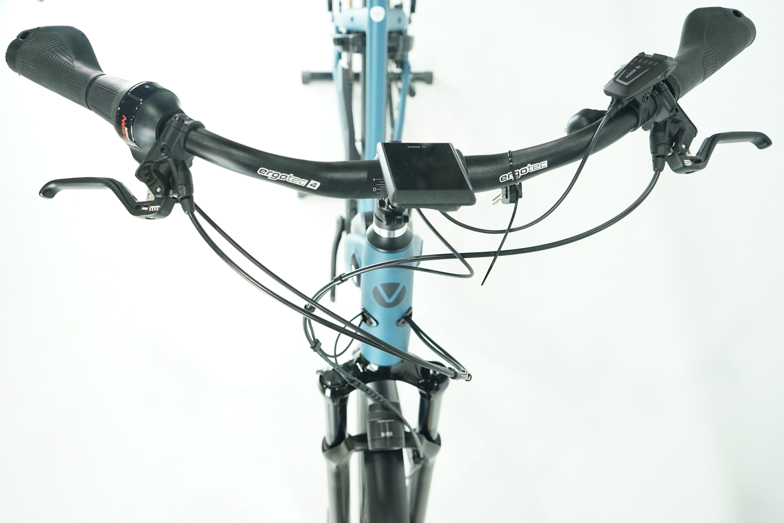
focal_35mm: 30
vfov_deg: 43.6
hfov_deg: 61.9
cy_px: 262
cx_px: 392
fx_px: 653
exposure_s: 1/200
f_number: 5
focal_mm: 30
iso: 3200
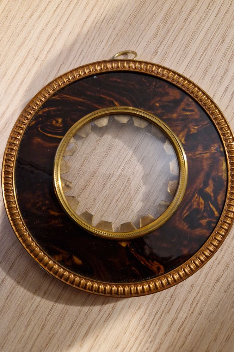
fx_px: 234
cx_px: 121
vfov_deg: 73.8
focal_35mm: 24
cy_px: 176
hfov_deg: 53.1
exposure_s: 1/50
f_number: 1.8
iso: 800
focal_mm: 5.4
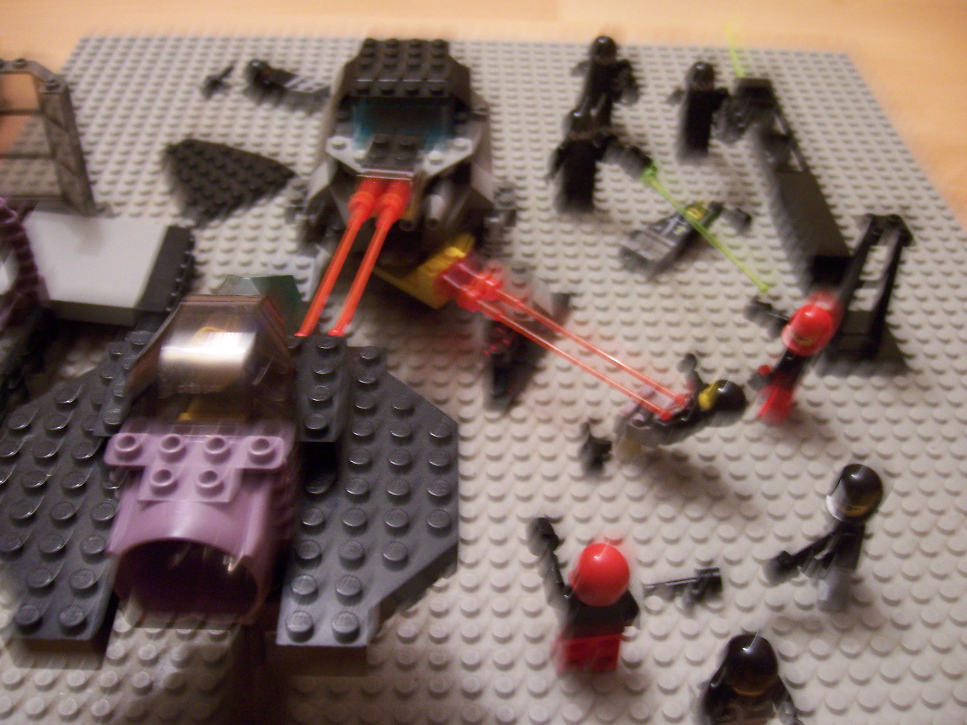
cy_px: 362
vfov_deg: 39.7
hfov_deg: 51.4
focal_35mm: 36
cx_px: 484
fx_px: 1006
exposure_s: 1/8
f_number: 2.8
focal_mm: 6.2
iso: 160
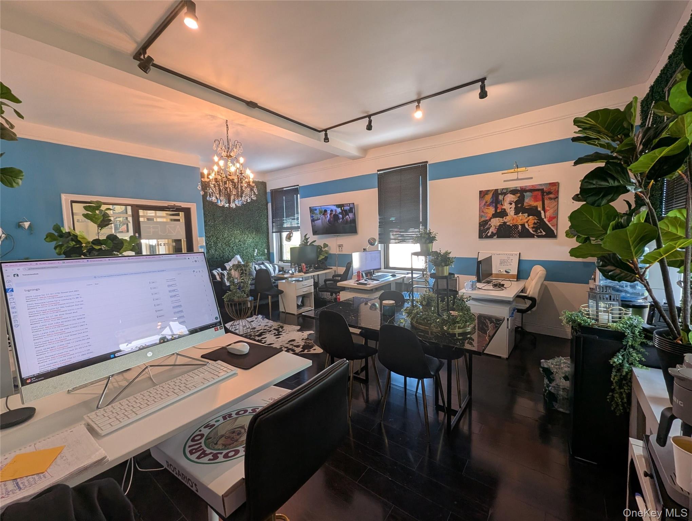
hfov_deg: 106.1
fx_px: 260
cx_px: 346
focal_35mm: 13
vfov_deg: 90.1
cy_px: 260
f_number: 2.2
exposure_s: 1/24
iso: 49
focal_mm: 1.95
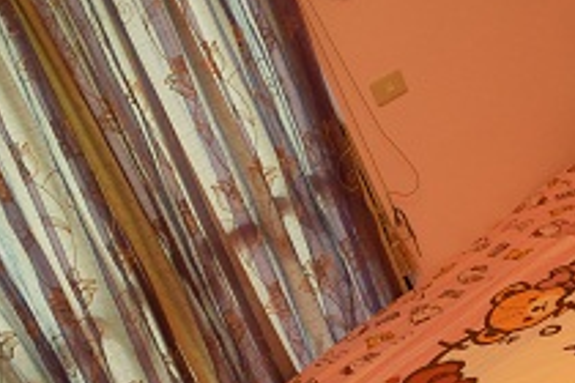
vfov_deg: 16.9
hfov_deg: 24.7
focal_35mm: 77
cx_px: 612
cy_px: 468
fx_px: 1230
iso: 500
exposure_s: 1/60
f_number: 4
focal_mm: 18
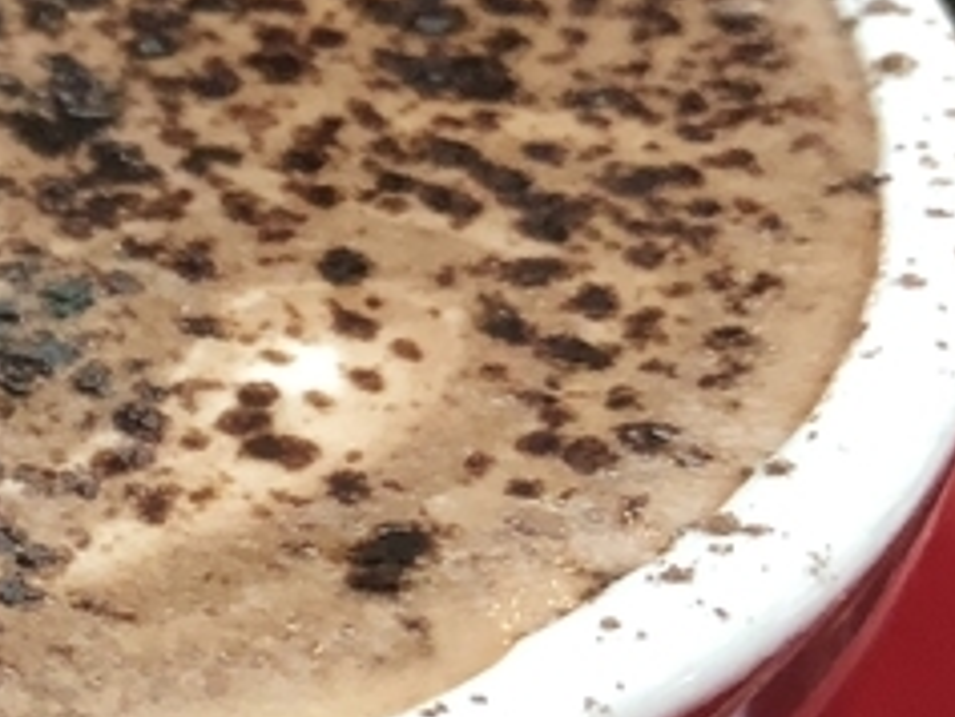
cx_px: -484
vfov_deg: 12.2
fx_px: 3340
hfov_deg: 15.1
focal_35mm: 121
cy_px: 661
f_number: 1.8
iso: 100
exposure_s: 1/13
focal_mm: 3.99
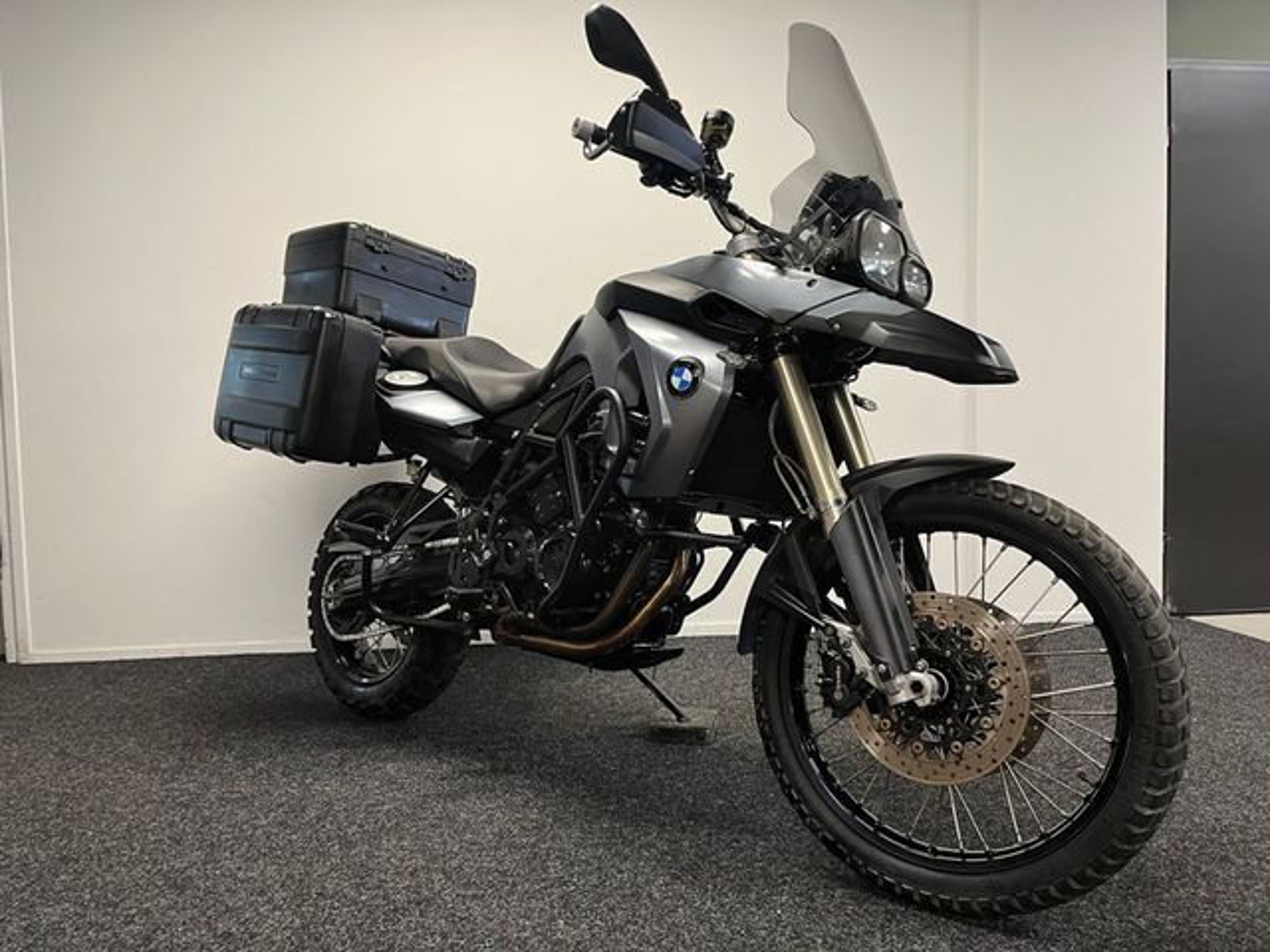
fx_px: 954
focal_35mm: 26
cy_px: 476
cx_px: 635
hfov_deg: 67.3
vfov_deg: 53.1
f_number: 1.6
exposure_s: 1/50
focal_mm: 5.1
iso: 100
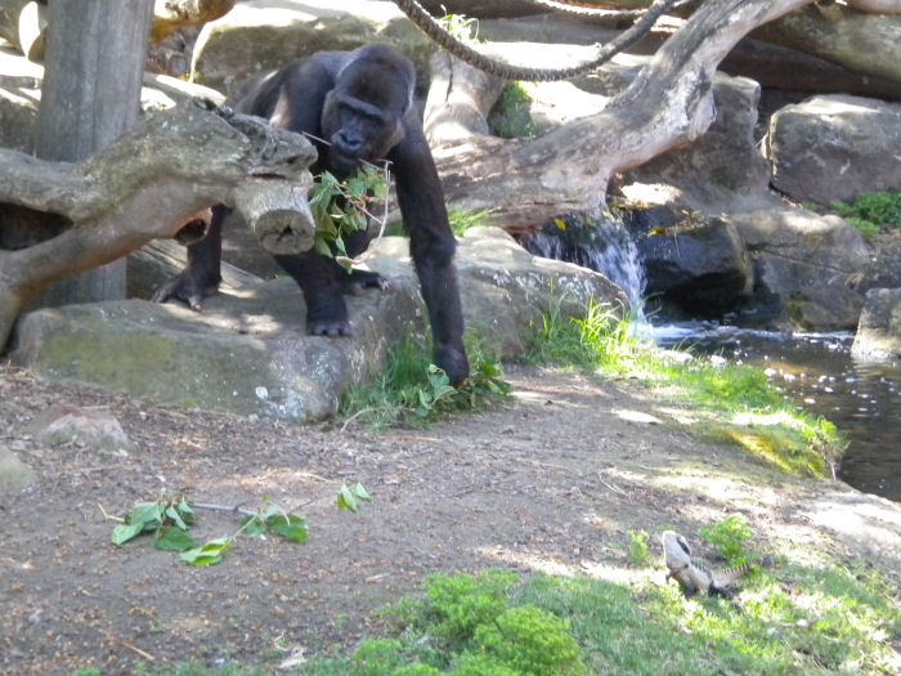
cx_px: 450
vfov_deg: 14.1
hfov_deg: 18.7
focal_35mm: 105
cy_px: 338
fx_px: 2733
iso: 645
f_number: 5.9
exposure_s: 1/138
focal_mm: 18.9
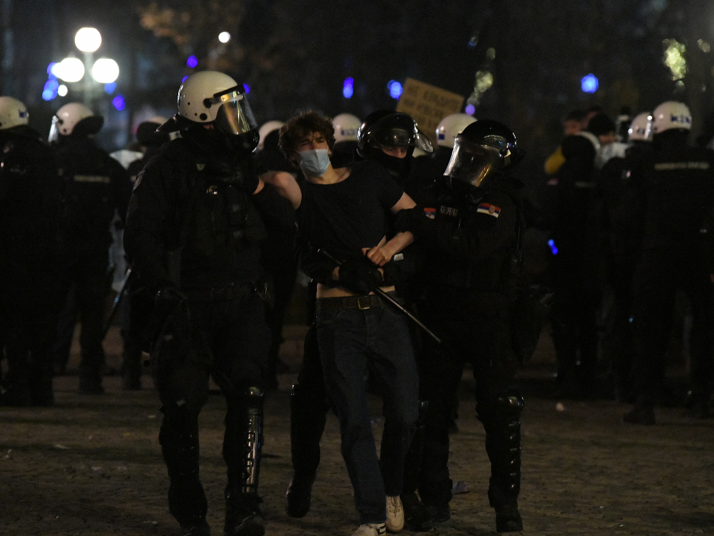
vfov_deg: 7.6
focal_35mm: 196
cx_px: 368
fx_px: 4043
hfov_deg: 10.1
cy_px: 267
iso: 12800
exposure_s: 1/160
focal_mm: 180
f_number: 4
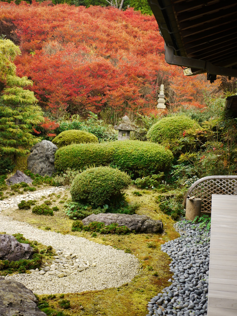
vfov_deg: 39.7
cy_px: 158
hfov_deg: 30.3
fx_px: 438
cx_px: 118
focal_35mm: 48
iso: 100
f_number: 3.2
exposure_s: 1/80
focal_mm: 24
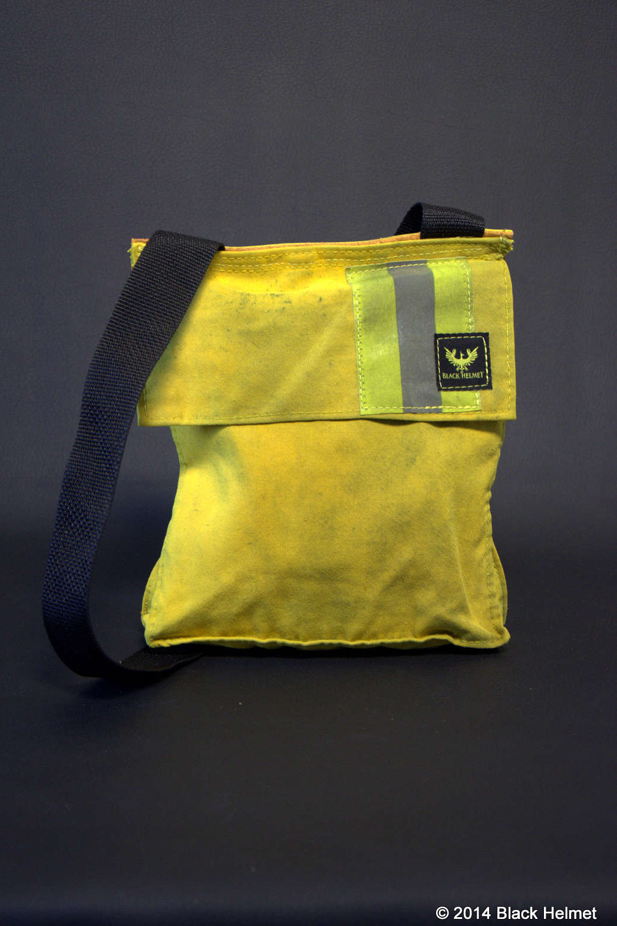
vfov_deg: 34.5
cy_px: 471
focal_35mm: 58
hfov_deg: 23.4
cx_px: 306
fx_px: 1491
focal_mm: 38
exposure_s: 1/30
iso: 1600
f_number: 4.5
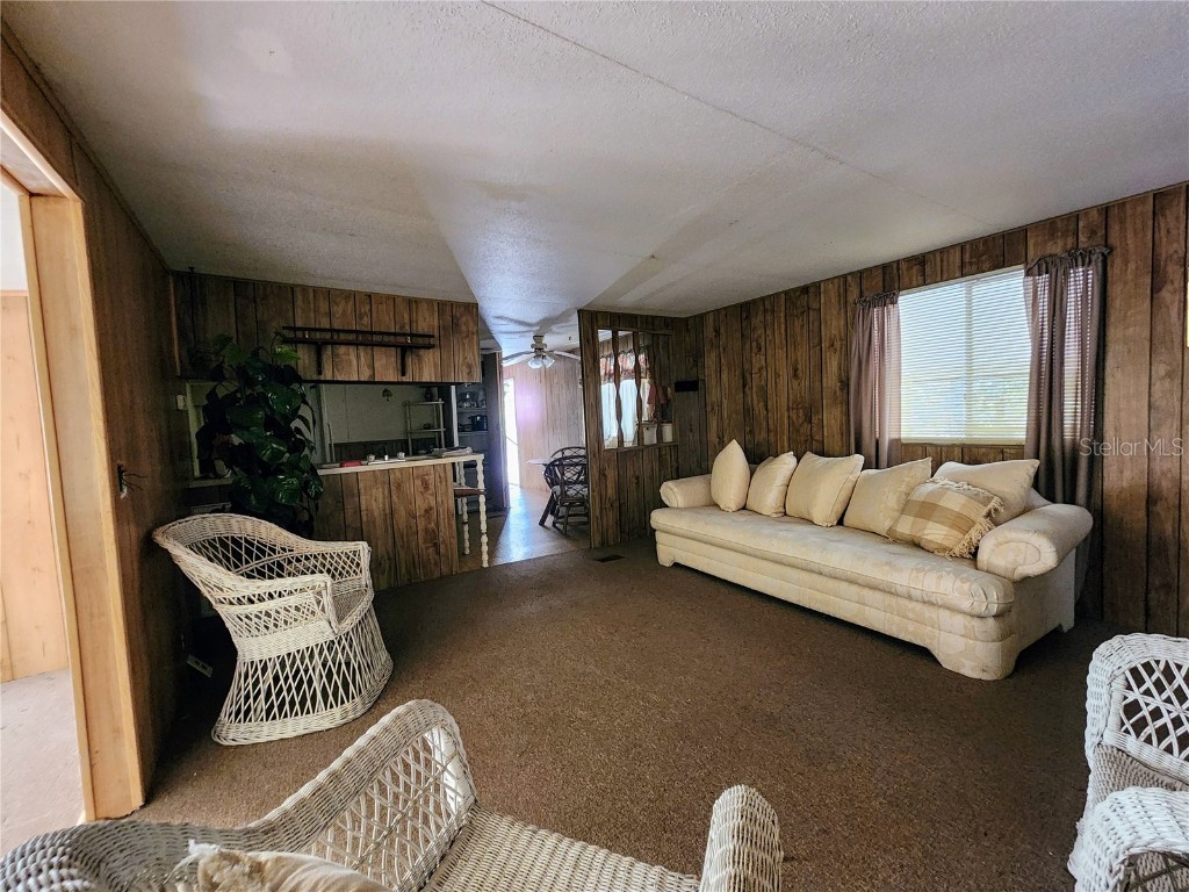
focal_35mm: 13
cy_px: 446
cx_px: 594
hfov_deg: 106.2
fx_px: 447
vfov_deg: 89.9
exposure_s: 1/24
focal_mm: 2.2
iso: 640
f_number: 2.2
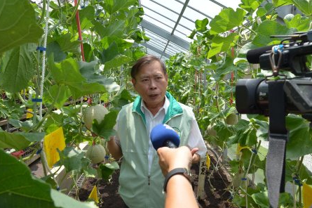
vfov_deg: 46.3
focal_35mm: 28
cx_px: 154
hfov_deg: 65.5
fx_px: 242
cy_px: 103
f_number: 8
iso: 200
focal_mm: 18
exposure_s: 1/250
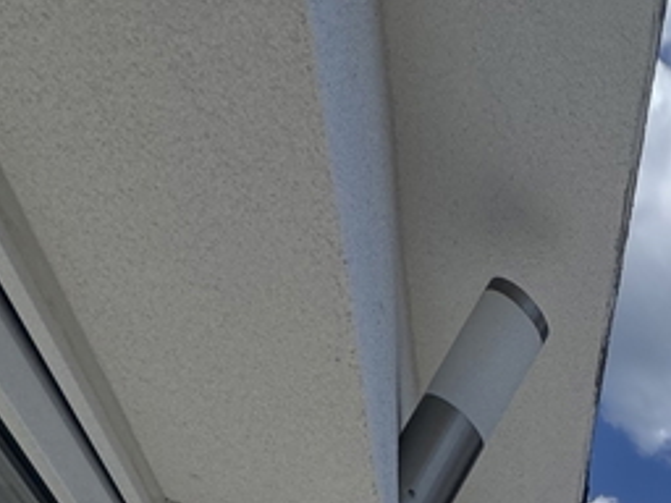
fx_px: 1144
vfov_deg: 13.9
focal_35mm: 59
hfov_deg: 24.5
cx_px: 1035
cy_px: 1292
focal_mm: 2.22
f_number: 2.2
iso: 50
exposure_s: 1/1832
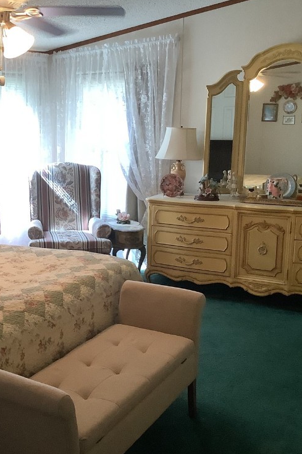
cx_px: 57
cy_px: 233
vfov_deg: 43.6
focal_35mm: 45
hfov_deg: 29.1
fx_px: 566
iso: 160
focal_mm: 3.3
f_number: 2.4
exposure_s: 1/50
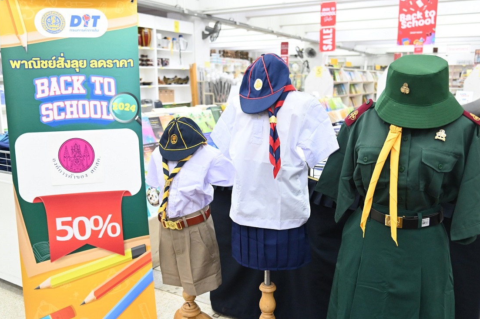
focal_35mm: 32
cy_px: 178
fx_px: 426
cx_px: 239
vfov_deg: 41.0
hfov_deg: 58.7
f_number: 4
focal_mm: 27
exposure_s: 1/200
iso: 5000
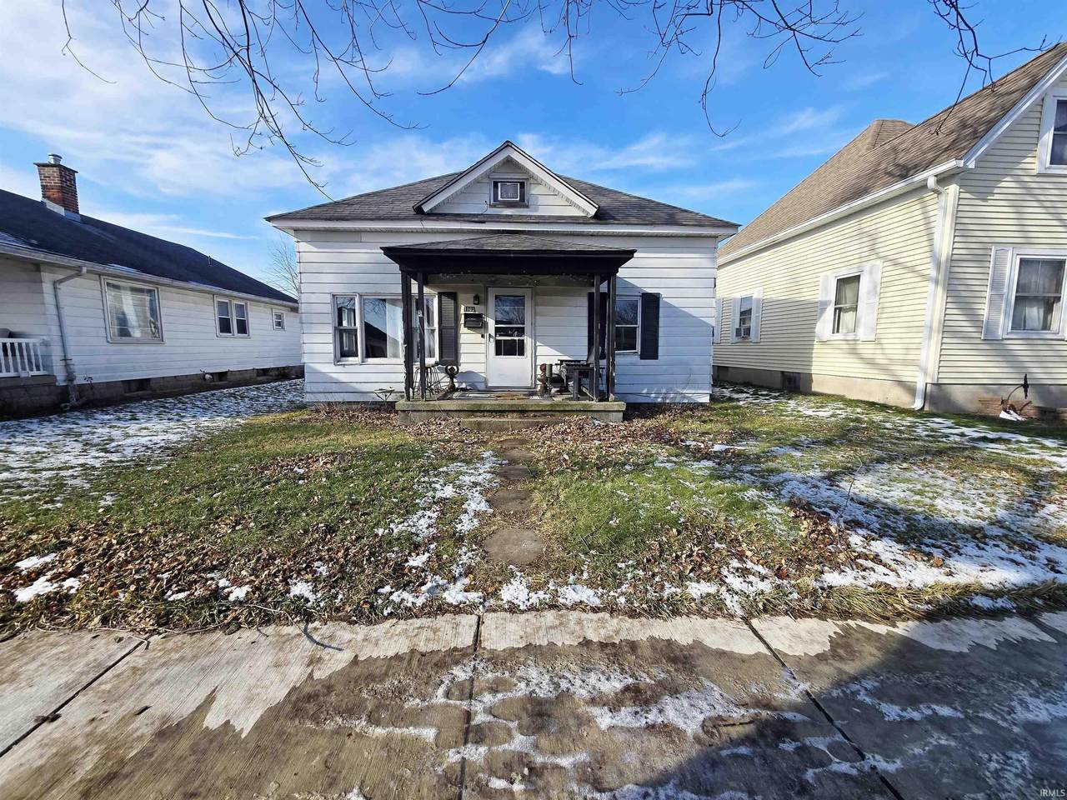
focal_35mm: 13
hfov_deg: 106.2
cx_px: 534
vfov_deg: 89.9
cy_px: 400
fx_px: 401
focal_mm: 2.2
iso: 50
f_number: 2.2
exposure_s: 1/1667
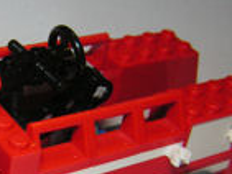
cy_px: 182
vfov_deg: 15.7
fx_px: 617
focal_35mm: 92
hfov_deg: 20.7
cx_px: 12
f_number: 2.8
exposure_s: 1/40
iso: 200
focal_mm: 6.3
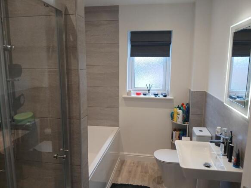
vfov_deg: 53.0
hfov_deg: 67.3
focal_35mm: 26
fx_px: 188
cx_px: 126
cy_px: 94
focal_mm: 3.98
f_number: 1.8
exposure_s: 1/50
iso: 125
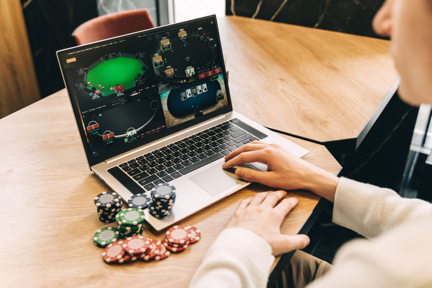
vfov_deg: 35.0
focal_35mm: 38
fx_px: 456
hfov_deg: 50.7
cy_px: 144
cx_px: 216
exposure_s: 1/100
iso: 320
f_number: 3.2
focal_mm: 38
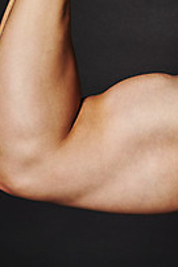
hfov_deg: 6.6
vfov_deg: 9.8
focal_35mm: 208
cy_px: 21
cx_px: 138
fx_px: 1540
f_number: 18
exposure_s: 1/125
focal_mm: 105
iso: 100
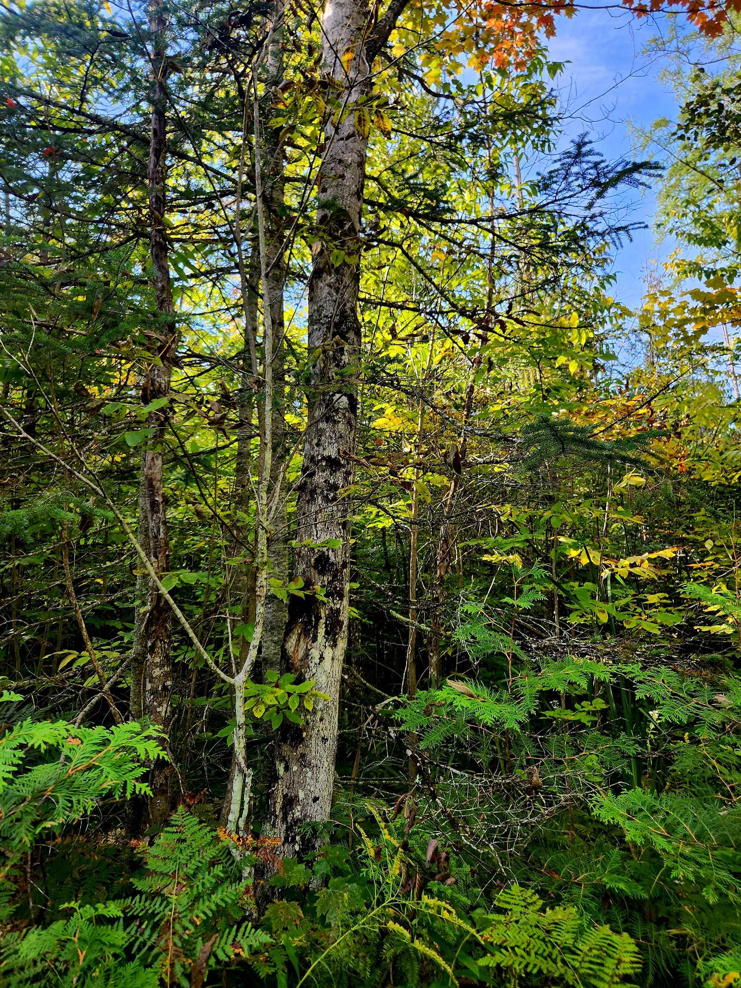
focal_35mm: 23
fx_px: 656
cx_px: 370
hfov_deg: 58.9
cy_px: 494
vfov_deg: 73.9
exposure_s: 1/182
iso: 25
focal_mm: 5.4
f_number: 1.8
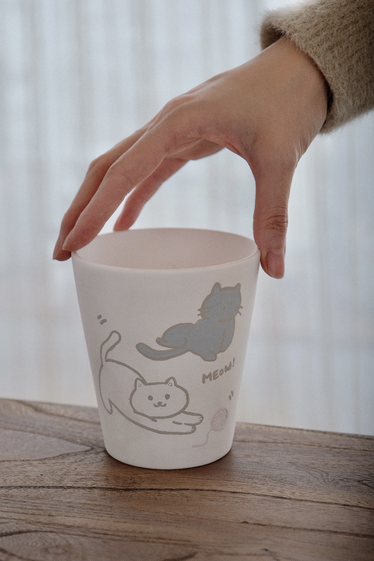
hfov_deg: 17.3
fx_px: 1231
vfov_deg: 25.7
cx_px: 187
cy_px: 280
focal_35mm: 79
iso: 1000
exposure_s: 1/15
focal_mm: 52.4
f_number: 4
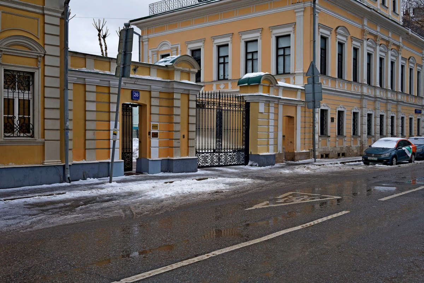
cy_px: 142
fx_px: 406
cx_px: 212
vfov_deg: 38.4
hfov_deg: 55.1
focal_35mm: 34
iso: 100
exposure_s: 1/100
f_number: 7.1
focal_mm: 23
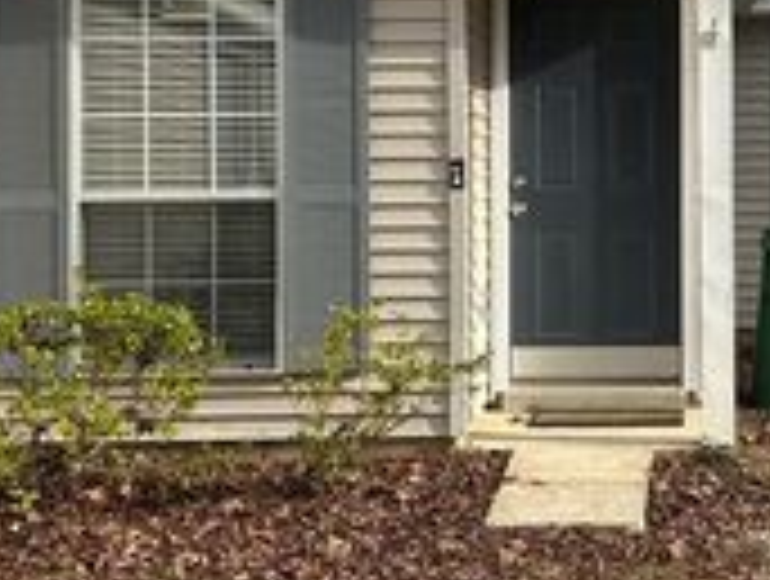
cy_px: 128
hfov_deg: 27.0
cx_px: 657
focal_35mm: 70
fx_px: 1560
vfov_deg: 20.9
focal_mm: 6.86
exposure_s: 1/2299
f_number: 1.78
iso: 80
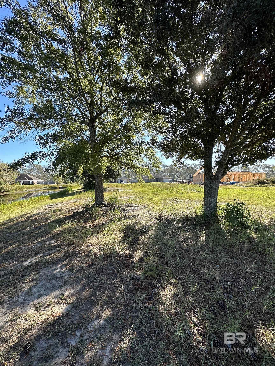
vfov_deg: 102.1
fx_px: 148
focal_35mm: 14
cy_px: 183
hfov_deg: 85.7
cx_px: 138
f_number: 2.2
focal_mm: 2.22
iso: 40
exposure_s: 1/600
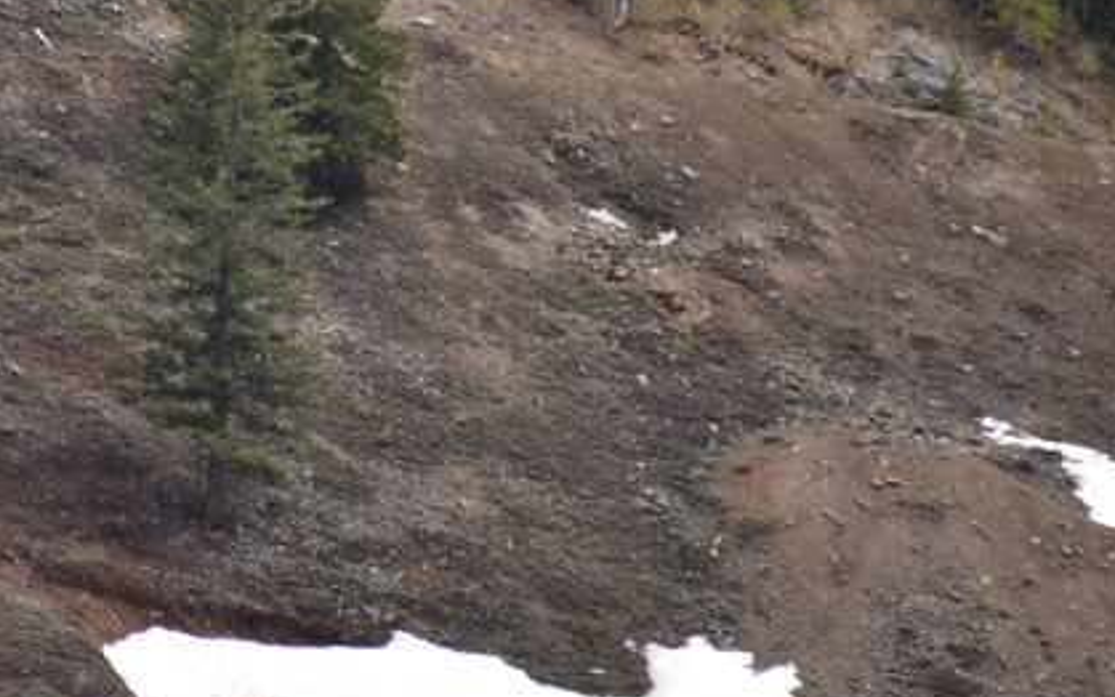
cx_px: -237
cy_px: -43
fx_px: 28416
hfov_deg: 2.2
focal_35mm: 935
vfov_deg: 1.4
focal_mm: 300
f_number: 5.6
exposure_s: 1/640
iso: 250
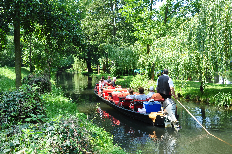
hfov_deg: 53.2
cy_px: 77
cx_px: 116
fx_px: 232
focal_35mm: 36
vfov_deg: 36.8
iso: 200
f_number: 8
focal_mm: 24
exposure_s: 1/80
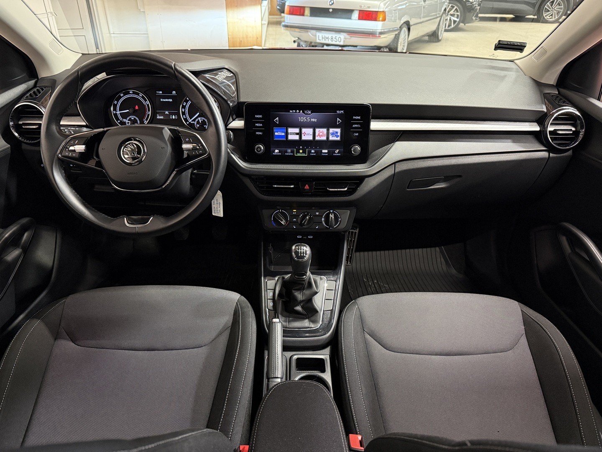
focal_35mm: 24
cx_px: 301
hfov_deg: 71.6
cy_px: 226
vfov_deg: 56.8
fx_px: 417
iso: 640
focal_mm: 6.76
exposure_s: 1/60
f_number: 1.78
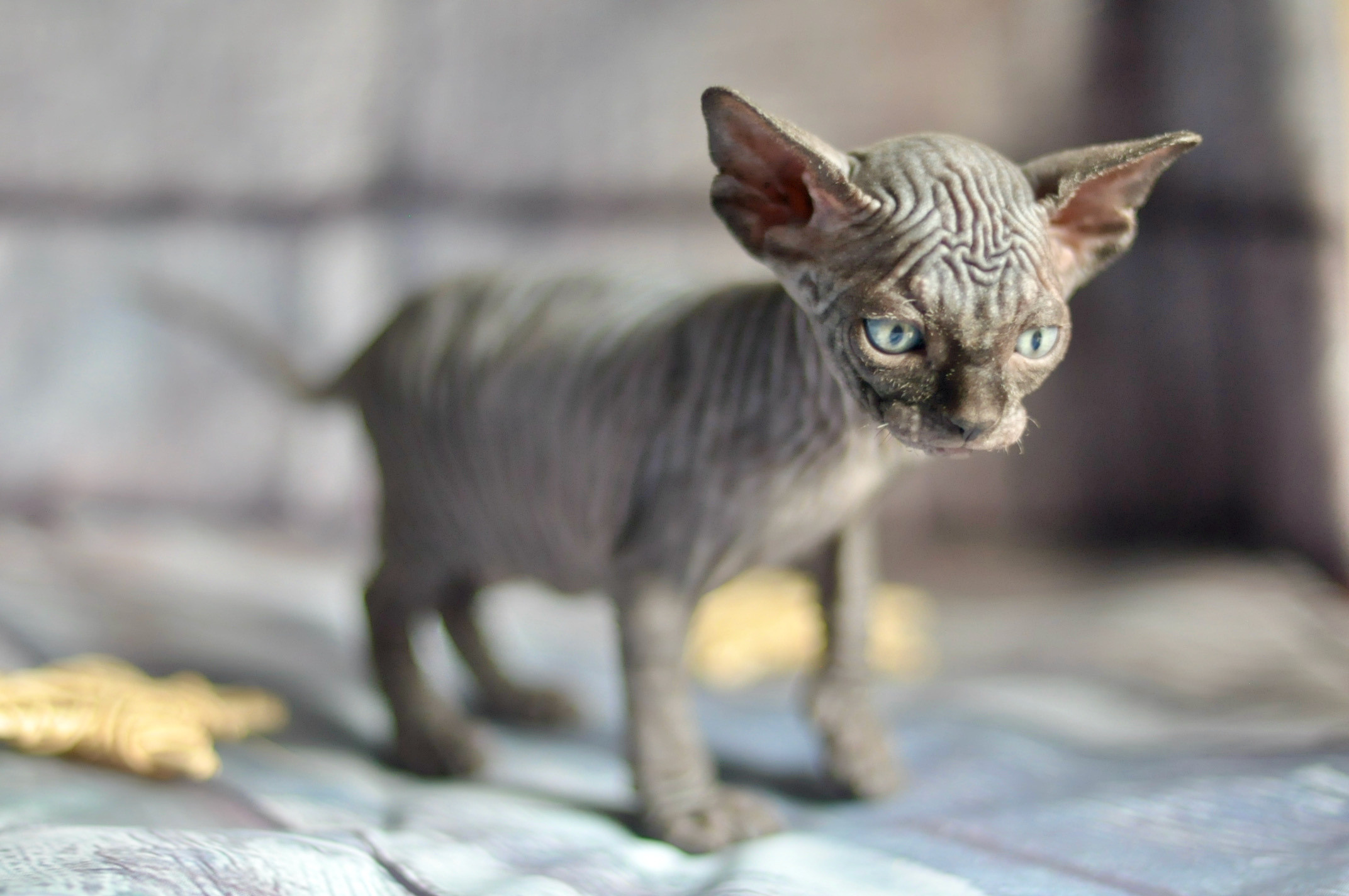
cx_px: 674
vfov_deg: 18.1
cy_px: 448
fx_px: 2807
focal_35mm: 75
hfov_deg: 27.0
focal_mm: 50
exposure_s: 1/640
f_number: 1.4
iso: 800
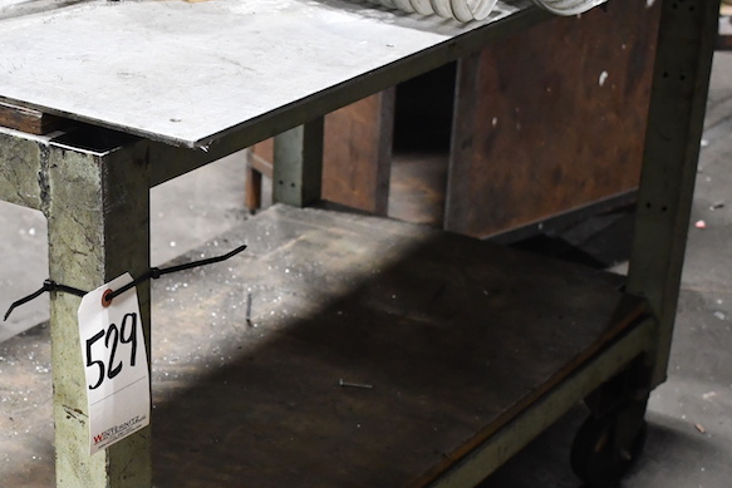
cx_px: 131
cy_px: 423
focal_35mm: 79
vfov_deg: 17.1
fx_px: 1607
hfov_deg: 25.2
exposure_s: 1/125
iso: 2800
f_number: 4
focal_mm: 24
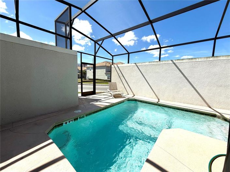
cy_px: 86
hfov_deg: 102.1
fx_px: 93
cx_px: 115
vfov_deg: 85.6
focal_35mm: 14
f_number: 2.2
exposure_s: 1/770
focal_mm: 2.22
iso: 20
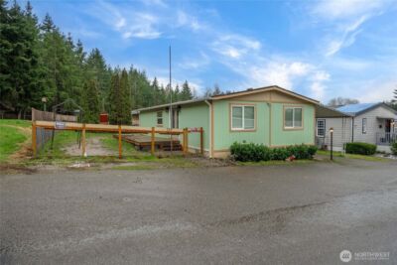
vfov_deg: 57.3
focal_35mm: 22
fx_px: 243
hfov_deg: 78.6
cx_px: 198
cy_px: 132
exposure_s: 1/30
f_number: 7.1
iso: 250
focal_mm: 22
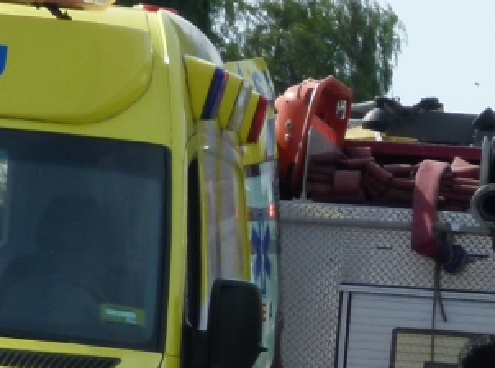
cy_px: 213
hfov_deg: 5.2
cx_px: 166
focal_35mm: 383
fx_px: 5464
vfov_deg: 3.9
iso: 100
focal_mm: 27.8
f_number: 4
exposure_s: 1/1000
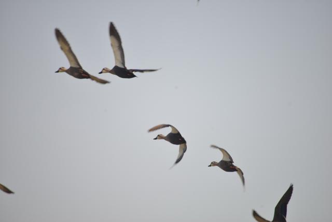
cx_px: 166
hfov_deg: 4.1
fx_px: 4612
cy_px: 111
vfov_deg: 2.8
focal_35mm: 500
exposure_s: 1/400
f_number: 6.3
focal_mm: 500
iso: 200
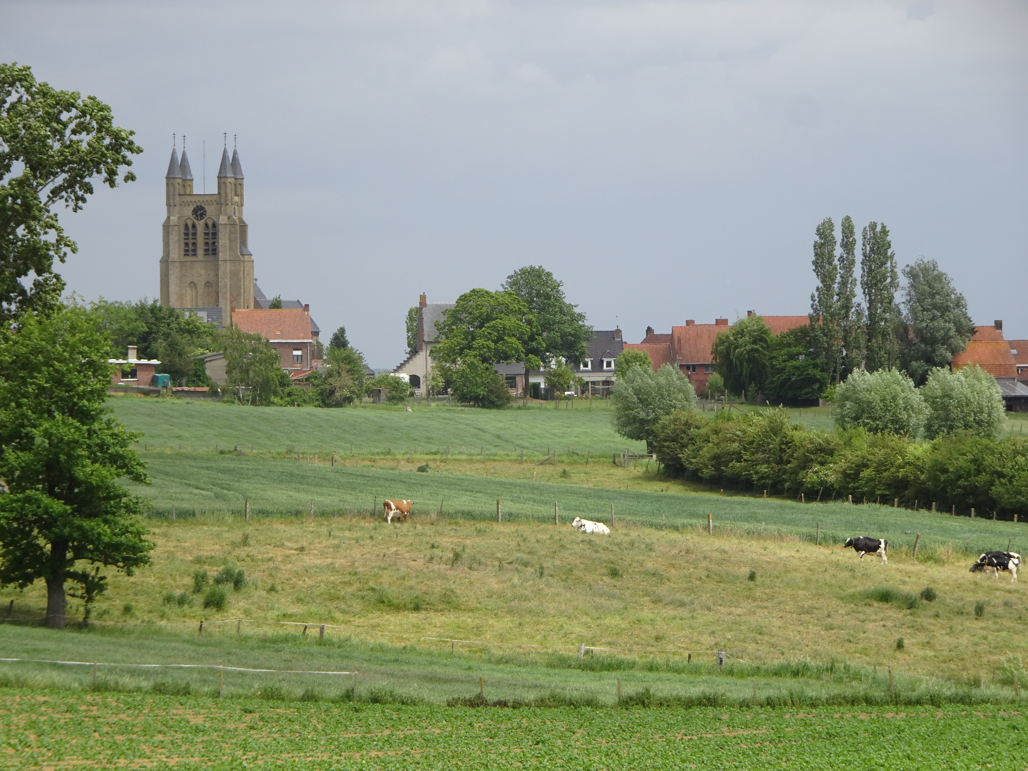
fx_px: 5435
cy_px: 386
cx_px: 514
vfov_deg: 8.1
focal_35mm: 183
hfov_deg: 10.8
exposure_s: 1/320
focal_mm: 31.31
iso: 80
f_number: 5.6
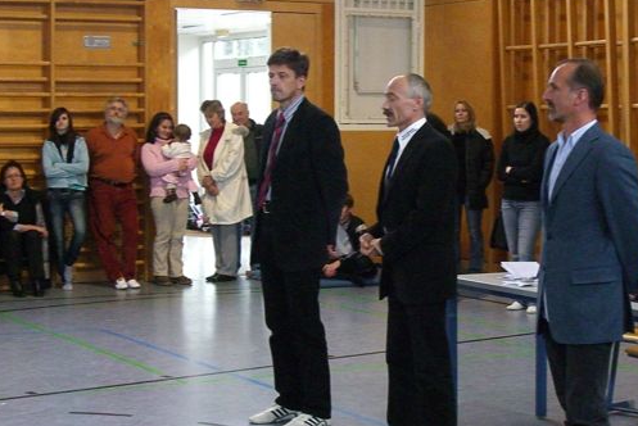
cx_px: 403
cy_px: 231
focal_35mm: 91
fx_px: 1614
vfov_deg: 15.0
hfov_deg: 22.3
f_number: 4
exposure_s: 1/60
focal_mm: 14.2
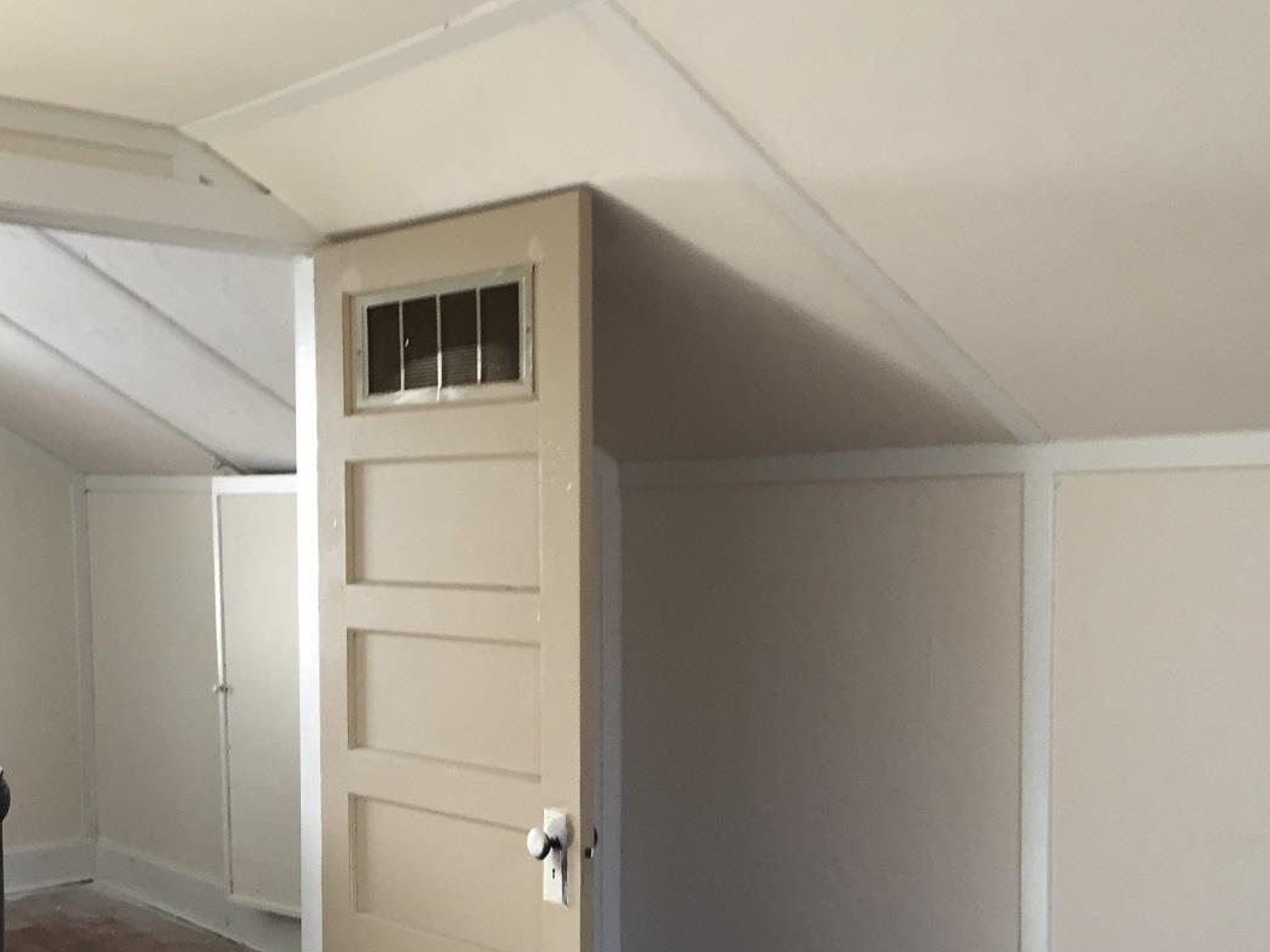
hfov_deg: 42.7
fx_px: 1614
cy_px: 632
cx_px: 484
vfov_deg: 32.6
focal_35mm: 44
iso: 64
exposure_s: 1/30
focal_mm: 4.15
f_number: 2.2
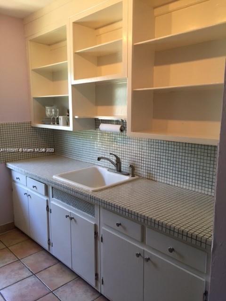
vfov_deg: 61.7
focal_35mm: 29
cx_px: 113
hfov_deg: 48.2
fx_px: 252
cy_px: 150
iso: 80
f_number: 2.2
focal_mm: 4.15
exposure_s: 1/30
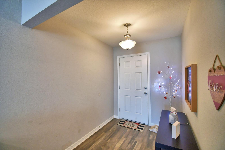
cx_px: 112
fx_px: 94
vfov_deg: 77.3
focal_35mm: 15
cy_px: 75
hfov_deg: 100.4
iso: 400
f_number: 4.5
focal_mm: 10
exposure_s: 1/60
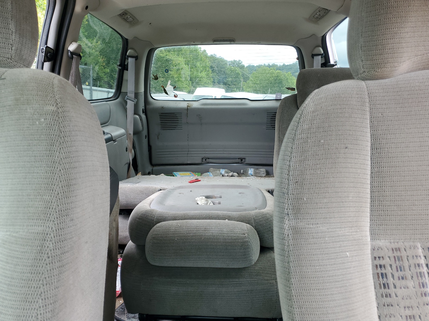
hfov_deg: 67.3
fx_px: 322
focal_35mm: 26
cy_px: 160
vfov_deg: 53.1
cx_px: 214
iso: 50
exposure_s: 1/141
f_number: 1.5
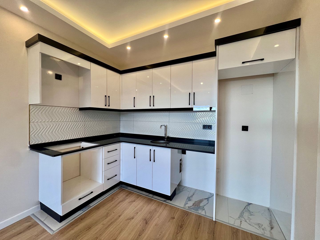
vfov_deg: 89.9
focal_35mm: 13
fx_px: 120
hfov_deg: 106.2
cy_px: 120
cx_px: 160
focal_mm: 1.57
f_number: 1.8
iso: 80
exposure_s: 1/100
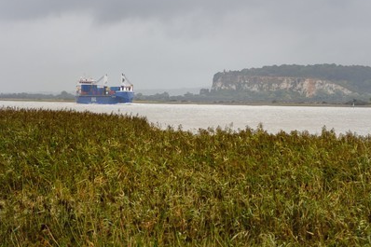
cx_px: 195
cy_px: 124
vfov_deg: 6.5
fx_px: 2173
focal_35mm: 211
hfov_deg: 9.8
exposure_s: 1/200
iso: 800
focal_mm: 200
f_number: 13
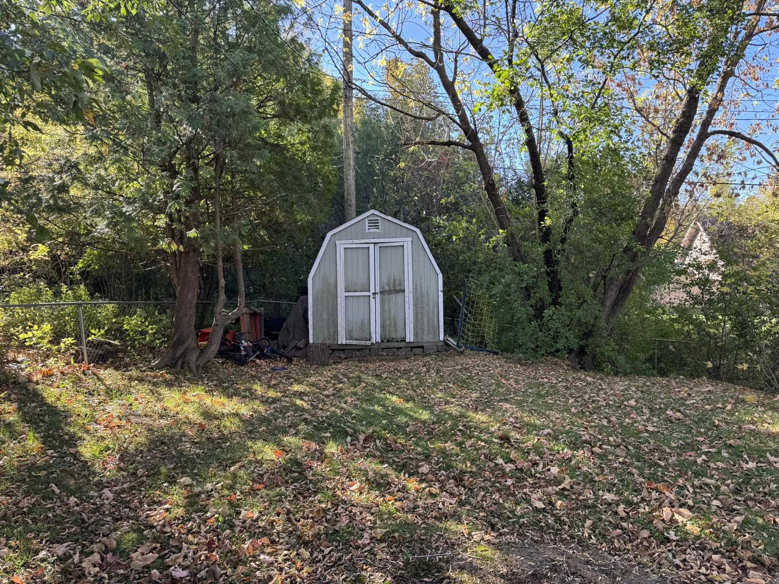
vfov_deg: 56.8
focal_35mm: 24
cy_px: 292
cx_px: 390
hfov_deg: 71.6
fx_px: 540
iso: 80
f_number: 1.78
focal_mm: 6.76
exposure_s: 1/309
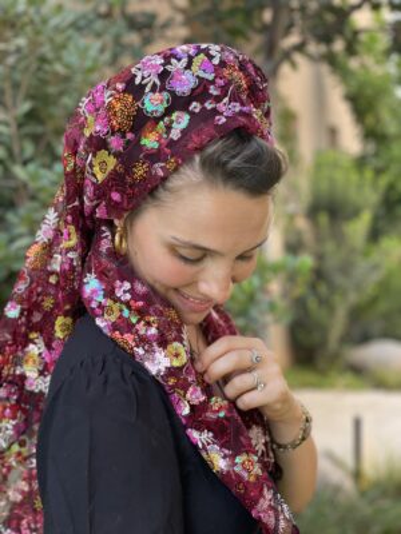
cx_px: 200
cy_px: 267
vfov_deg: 36.8
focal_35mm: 52
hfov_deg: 28.0
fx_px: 803
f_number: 2
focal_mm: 6
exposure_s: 1/122
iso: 64
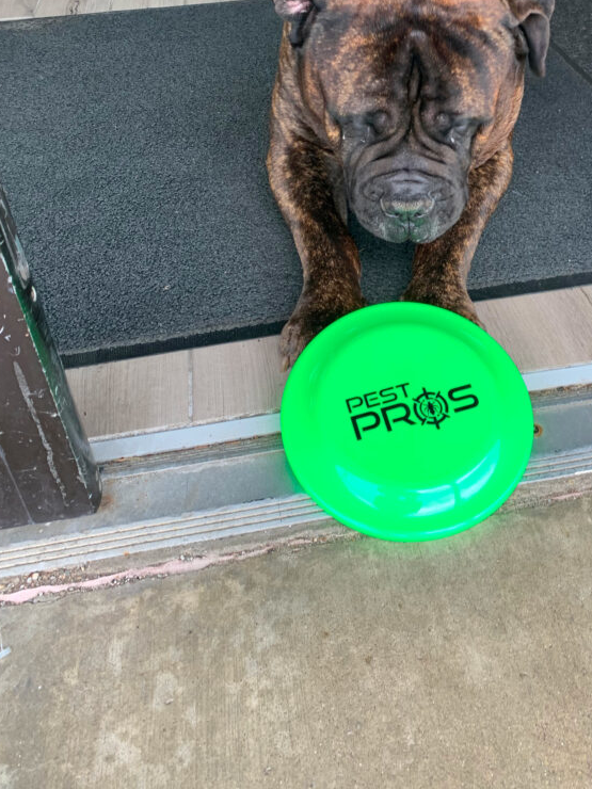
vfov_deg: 50.3
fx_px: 821
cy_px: 252
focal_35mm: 36
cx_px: 403
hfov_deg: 39.1
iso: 40
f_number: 1.8
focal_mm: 4.25
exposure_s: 1/120
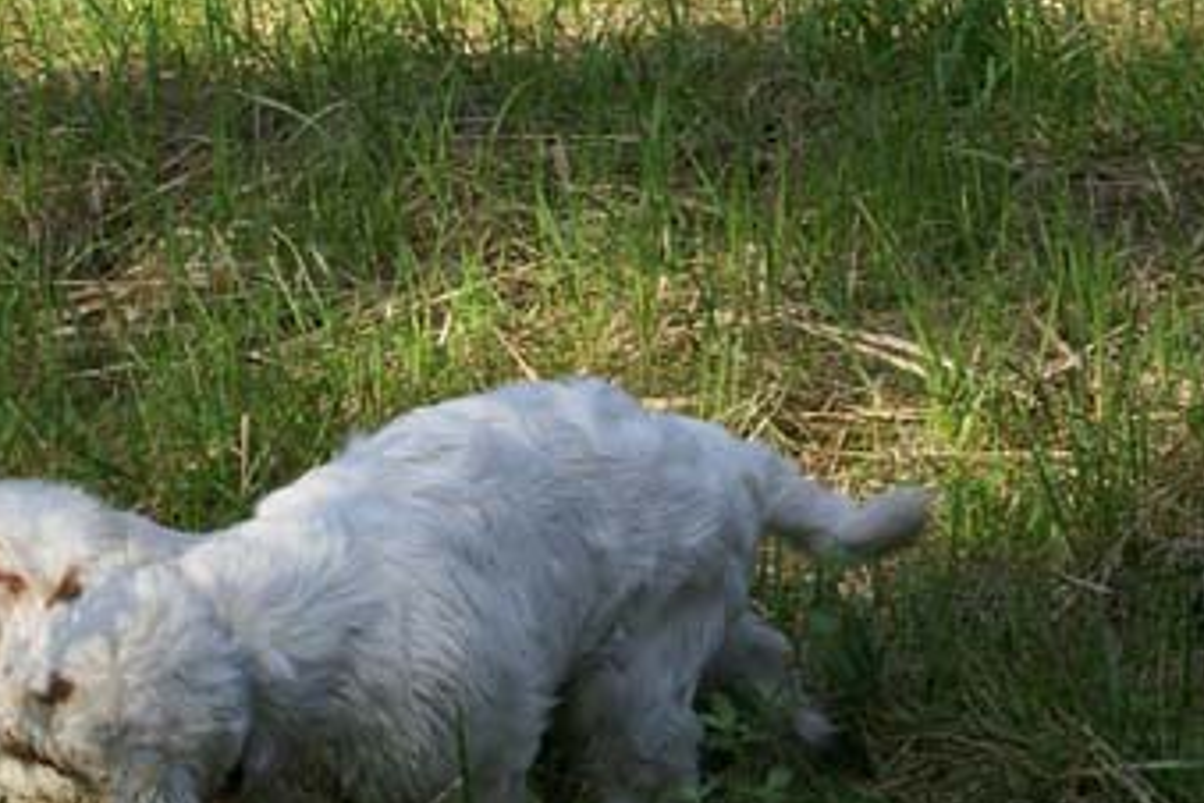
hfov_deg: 11.6
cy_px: 176
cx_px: 554
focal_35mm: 177
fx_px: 5919
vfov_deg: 7.7
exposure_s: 1/125
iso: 100
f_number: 7.1
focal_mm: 50
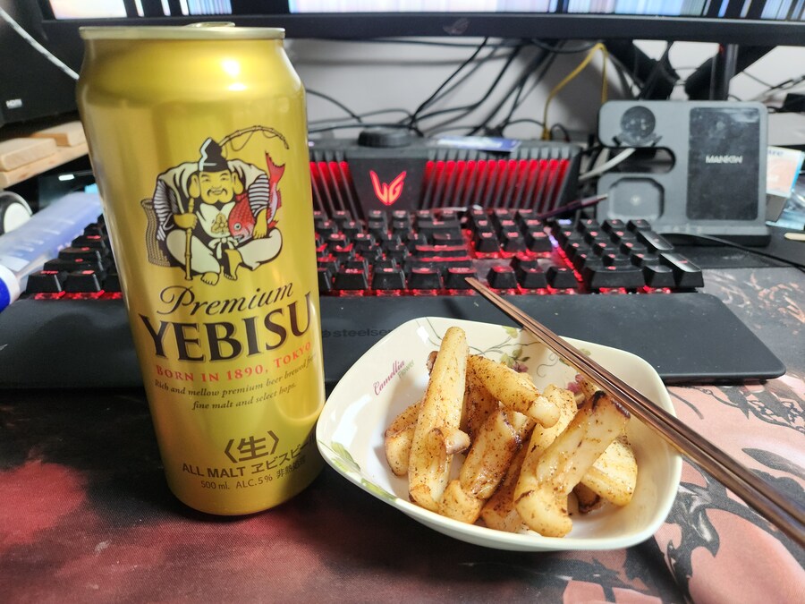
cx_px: 402
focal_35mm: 23
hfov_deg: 73.9
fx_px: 535
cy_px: 302
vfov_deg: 58.9
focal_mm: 5.4
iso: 200
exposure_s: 1/40
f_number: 1.8
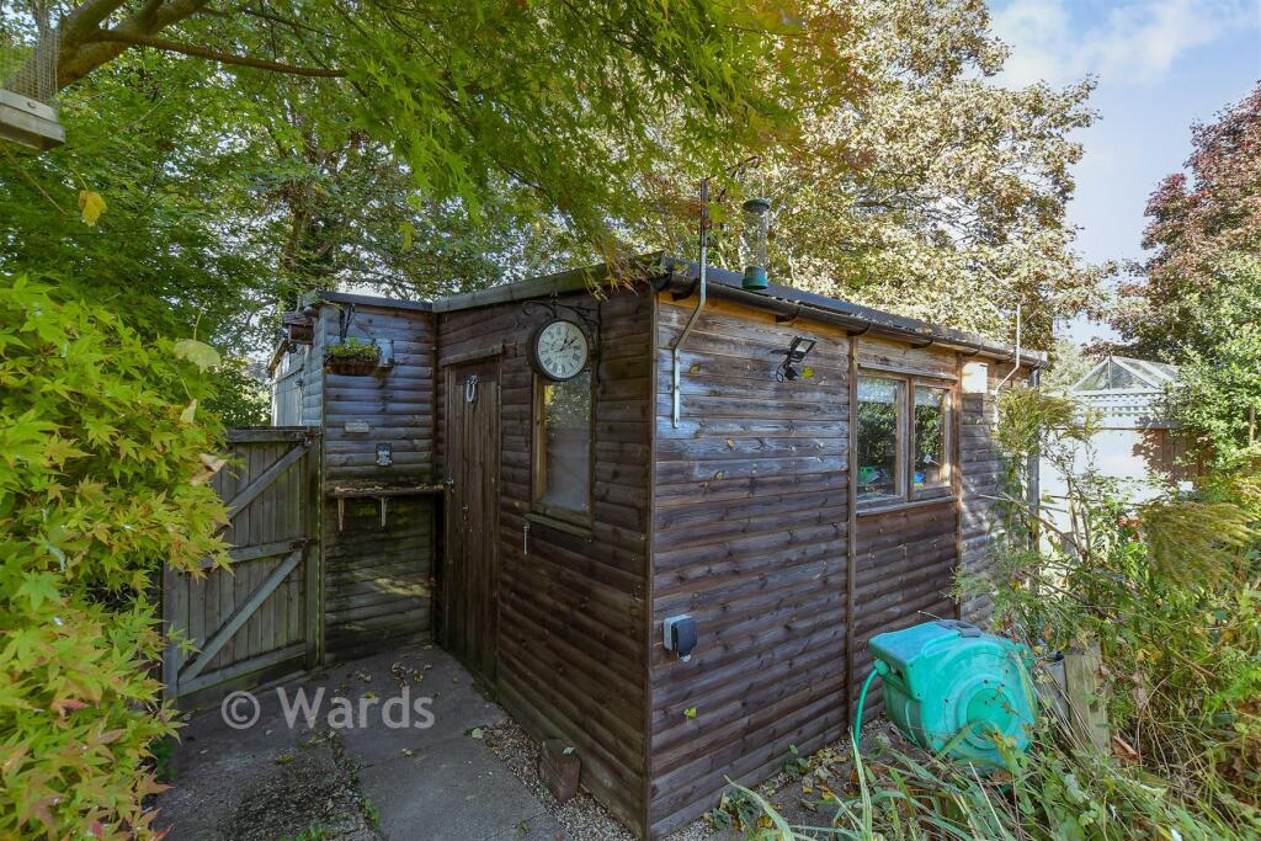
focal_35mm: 15
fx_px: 525
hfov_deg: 100.4
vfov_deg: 77.3
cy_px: 420
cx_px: 630
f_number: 8
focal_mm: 10
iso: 200
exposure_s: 1/30
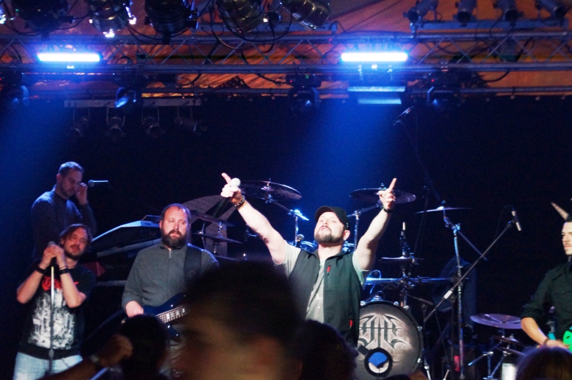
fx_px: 1666
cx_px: 286
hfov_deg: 19.5
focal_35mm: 105
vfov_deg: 13.0
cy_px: 190
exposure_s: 1/20
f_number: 5
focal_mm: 70
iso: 3200
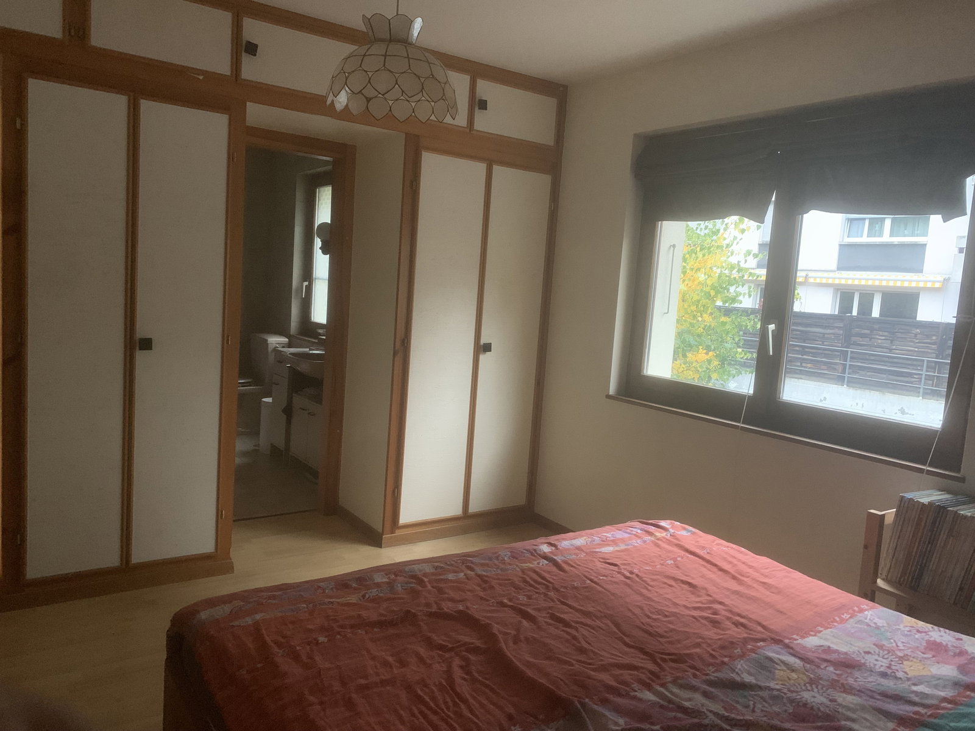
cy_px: 366
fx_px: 732
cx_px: 488
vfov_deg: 53.1
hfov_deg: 67.3
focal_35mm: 26
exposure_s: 1/30
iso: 640
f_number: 1.8
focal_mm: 4.25
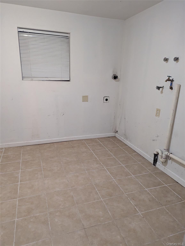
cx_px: 92
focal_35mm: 24
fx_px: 171
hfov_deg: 56.9
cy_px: 123
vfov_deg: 71.5
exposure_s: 1/120
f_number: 1.85
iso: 1814
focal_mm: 6.81
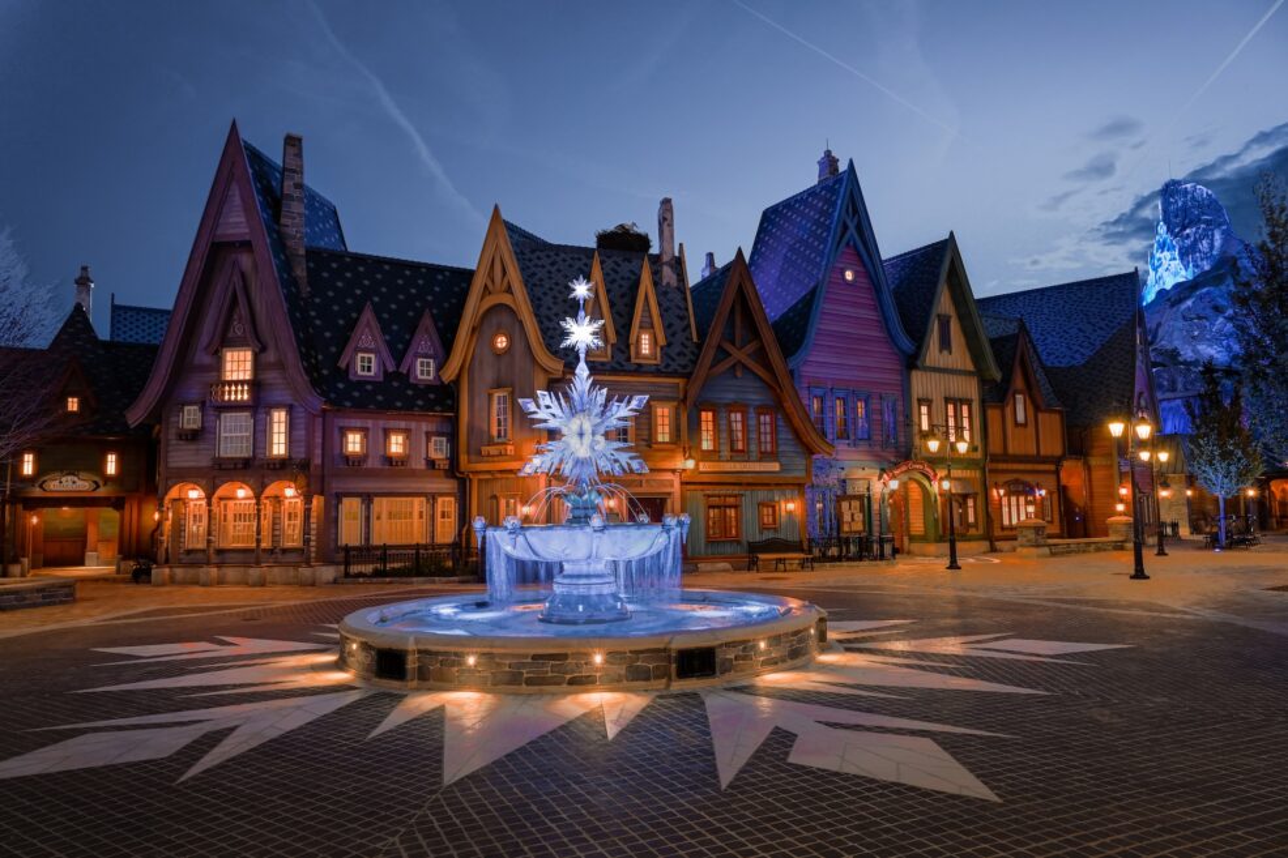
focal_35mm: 24
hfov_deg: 73.8
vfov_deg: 53.1
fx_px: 858
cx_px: 644
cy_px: 429
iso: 250
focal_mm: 24
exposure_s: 1/3
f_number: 10
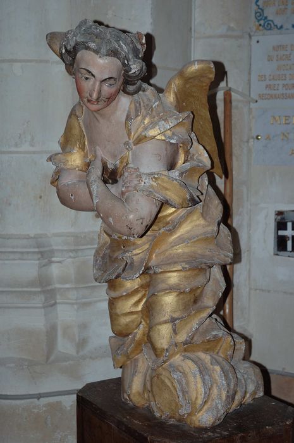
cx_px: 147
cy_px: 222
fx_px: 810
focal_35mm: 66
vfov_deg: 30.5
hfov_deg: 20.6
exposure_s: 1/60
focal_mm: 44
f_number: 4.5
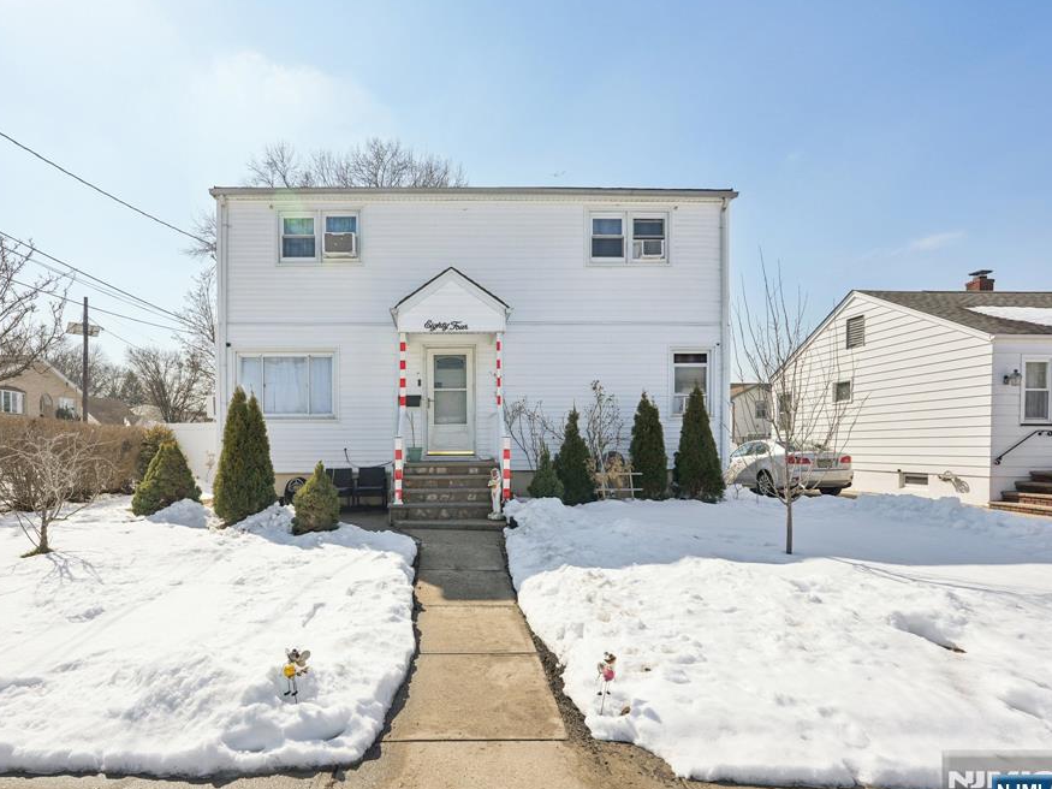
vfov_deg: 71.6
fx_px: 547
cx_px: 448
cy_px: 398
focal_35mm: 18
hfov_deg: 87.2
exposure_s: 1/640
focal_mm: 16
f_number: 8
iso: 100
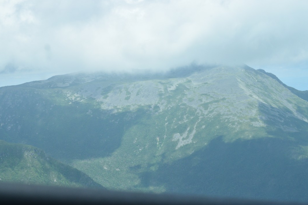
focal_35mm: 84
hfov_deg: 24.3
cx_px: 154
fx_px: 714
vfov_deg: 16.4
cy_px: 102
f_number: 16
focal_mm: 55
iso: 800
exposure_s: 1/320
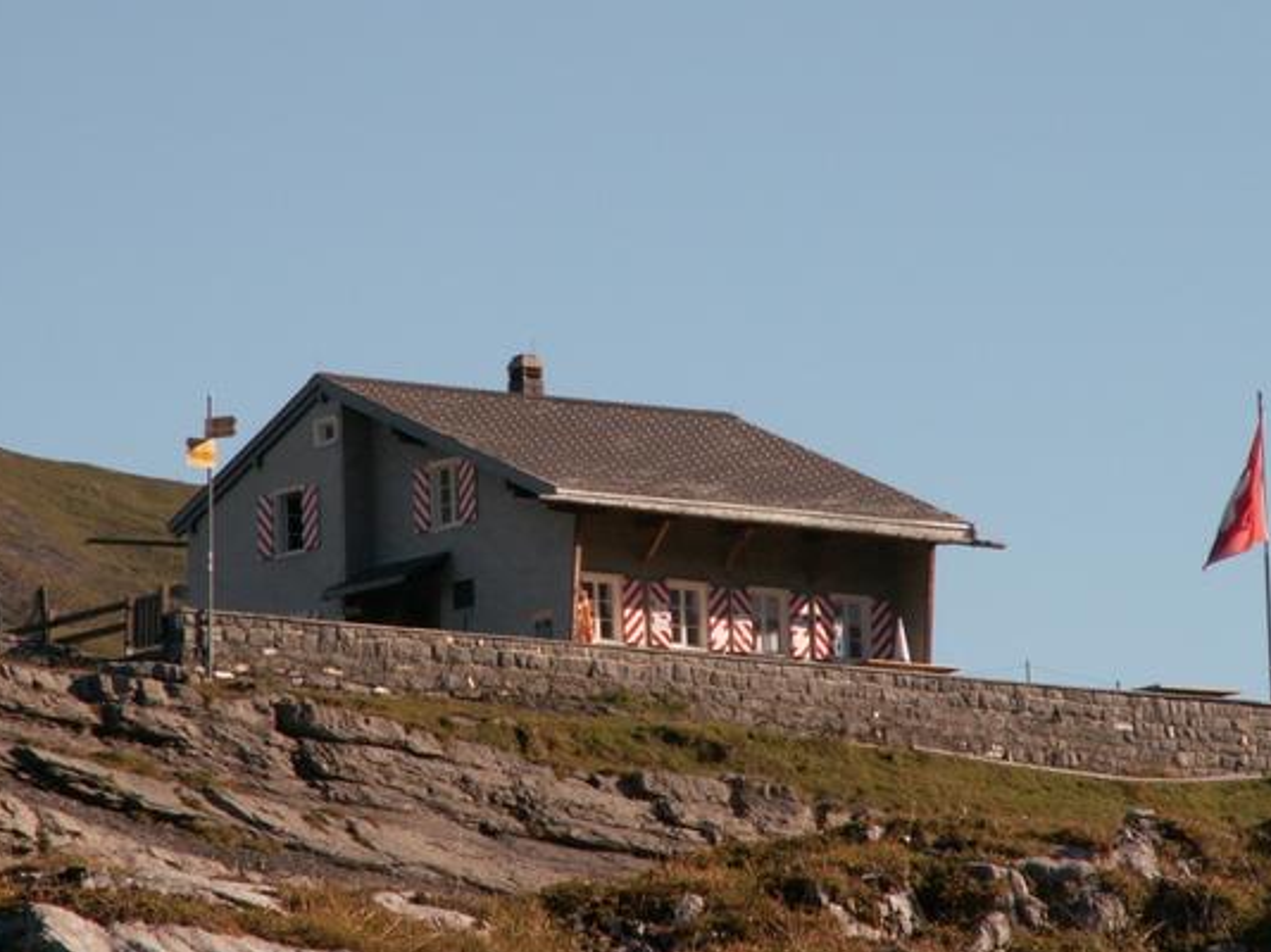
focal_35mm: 307
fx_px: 11267
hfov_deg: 6.5
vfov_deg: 4.8
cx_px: 631
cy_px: 438
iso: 50
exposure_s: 1/160
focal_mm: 41.89
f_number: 7.1
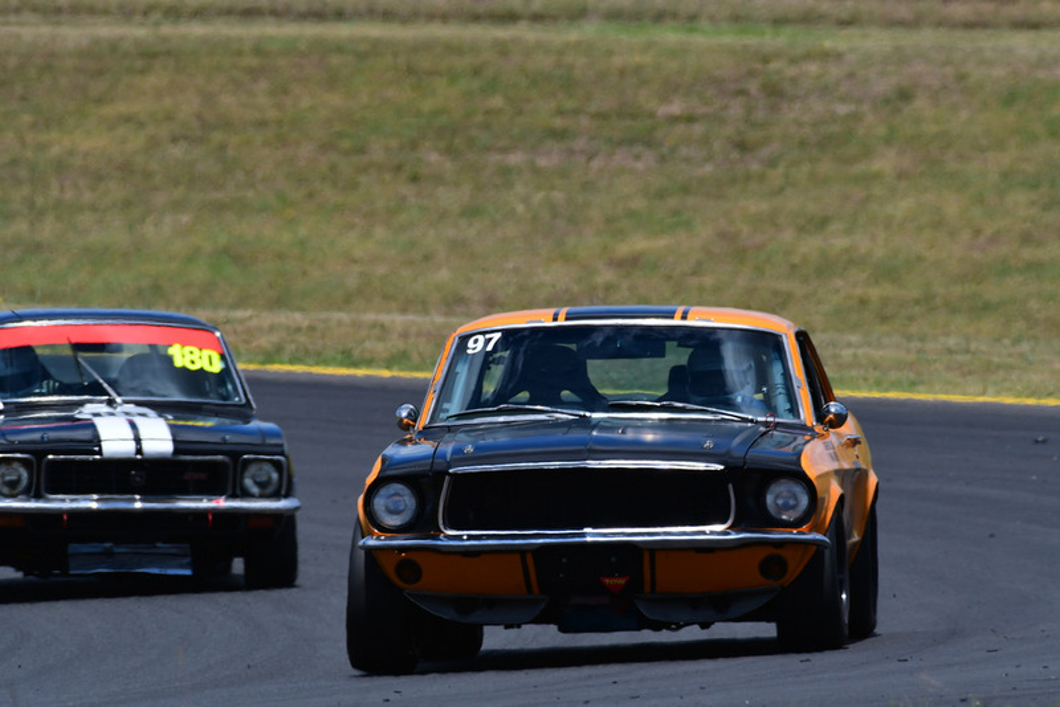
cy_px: 354
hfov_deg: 2.7
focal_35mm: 750
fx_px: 22090
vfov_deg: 1.8
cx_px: 530
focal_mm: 500
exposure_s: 1/640
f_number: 10
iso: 200
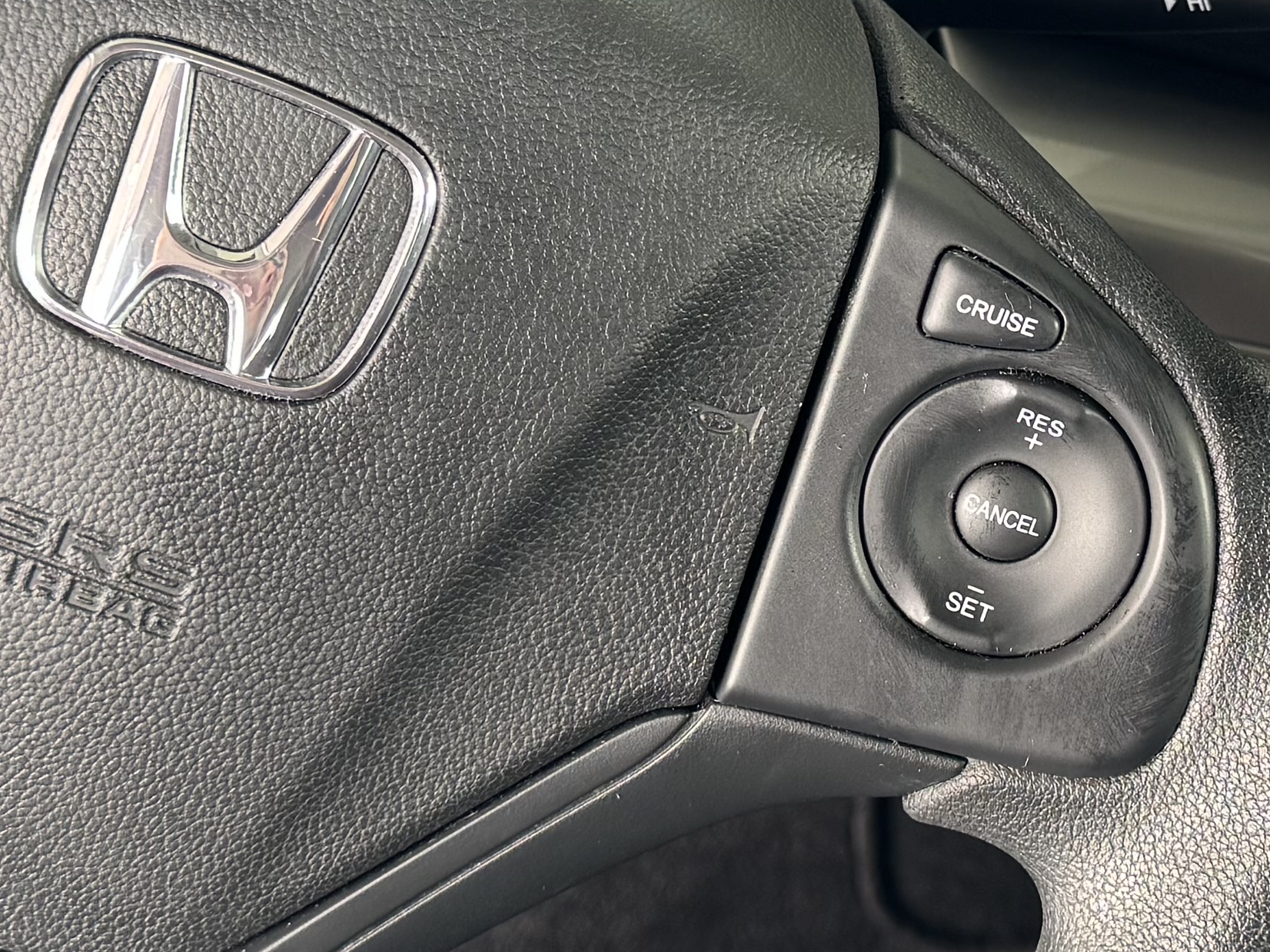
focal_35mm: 83
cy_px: 248
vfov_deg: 17.7
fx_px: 3045
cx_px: 976
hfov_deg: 23.3
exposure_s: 1/60
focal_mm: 6.76
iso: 125
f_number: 1.78
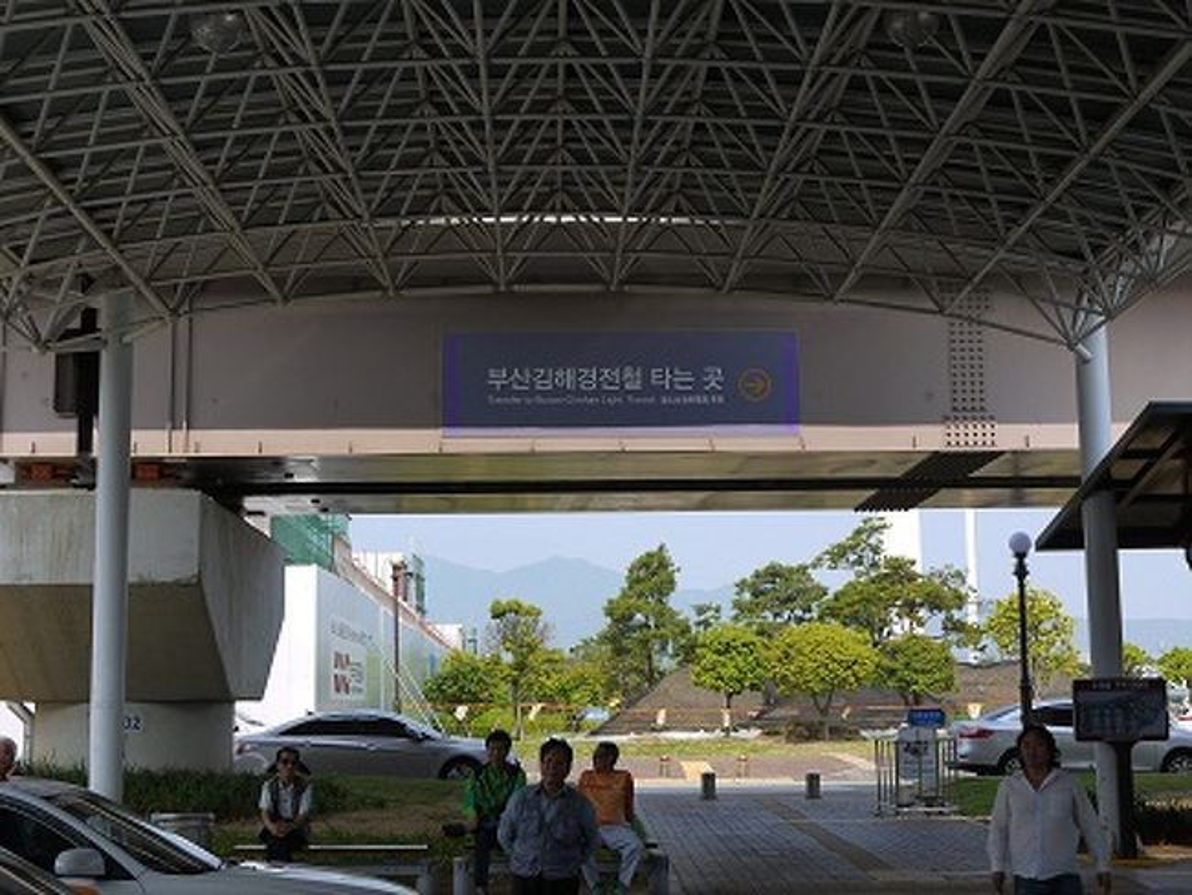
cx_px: 596
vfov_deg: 26.1
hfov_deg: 34.3
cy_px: 448
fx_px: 1929
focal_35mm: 56
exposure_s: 1/250
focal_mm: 28
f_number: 8
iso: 160
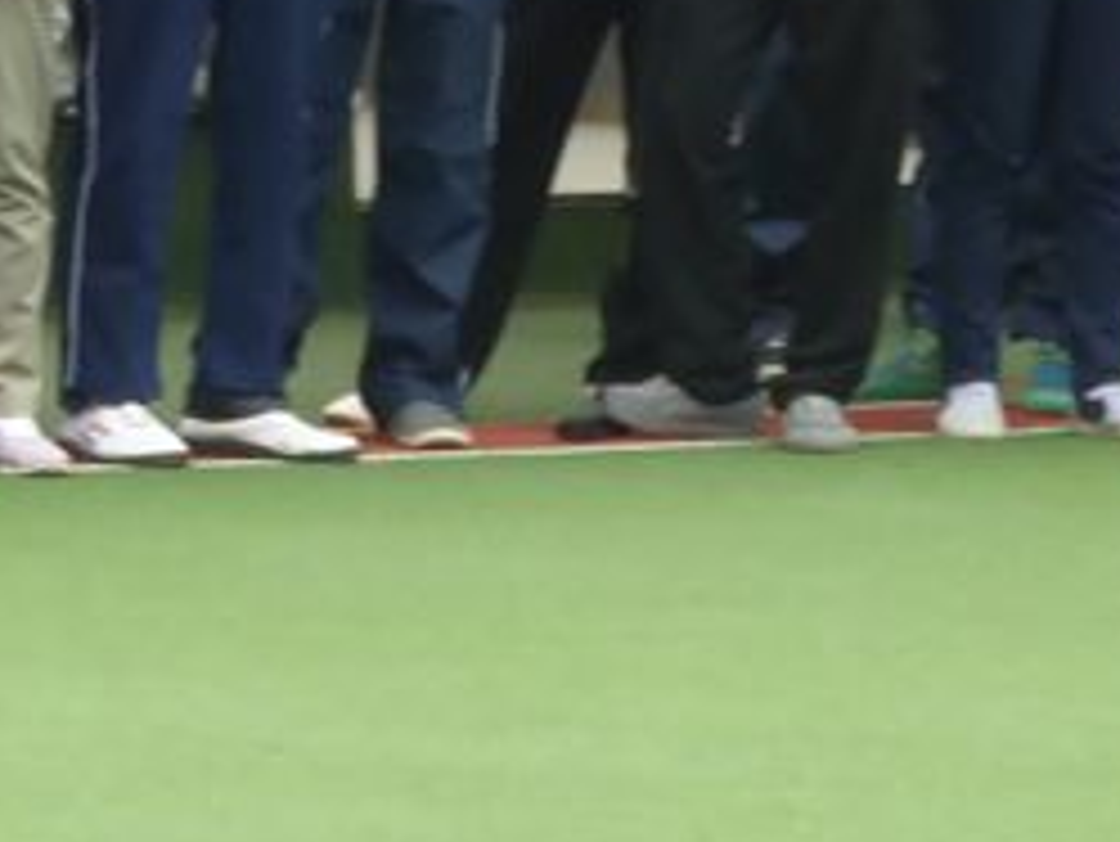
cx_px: -400
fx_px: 14761
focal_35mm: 456
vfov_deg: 3.3
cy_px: 59
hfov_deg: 4.3
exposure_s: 1/160
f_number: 5.4
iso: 250
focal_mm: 23.1
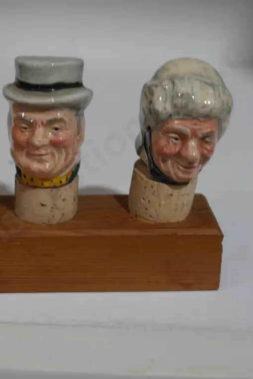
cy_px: 190
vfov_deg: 24.2
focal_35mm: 84
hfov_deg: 16.2
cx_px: 55
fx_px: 886
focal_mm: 30
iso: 250
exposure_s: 1/60
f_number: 5.4
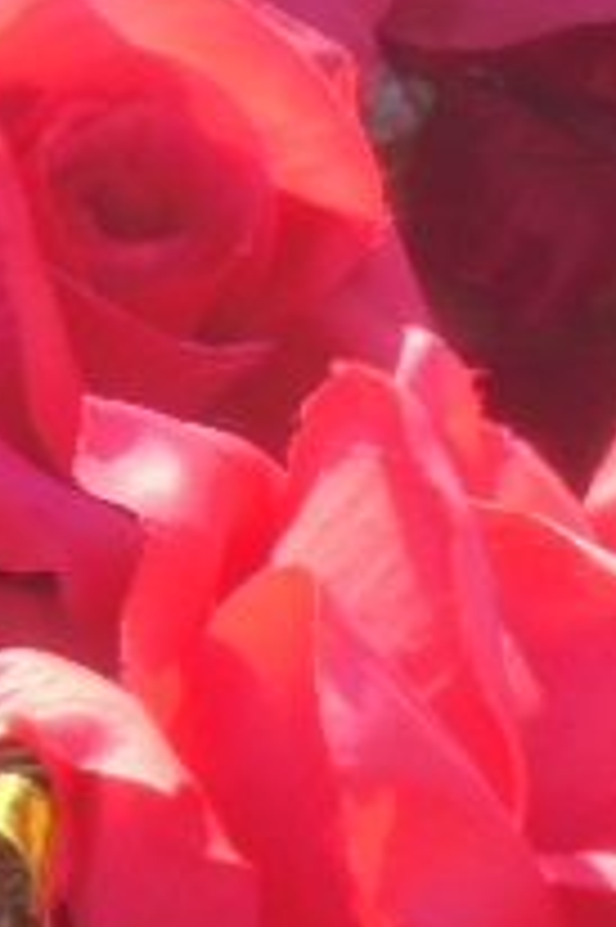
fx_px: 3162
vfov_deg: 16.7
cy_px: 549
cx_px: -647
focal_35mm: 123
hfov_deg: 10.2
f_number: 4.2
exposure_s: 1/160
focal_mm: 6.9
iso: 100
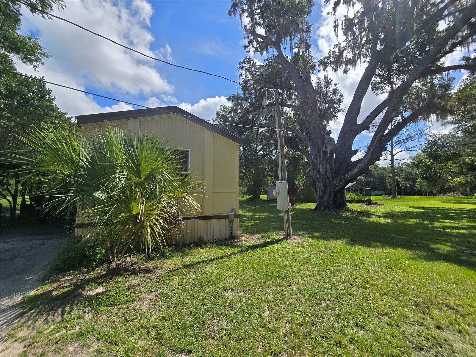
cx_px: 238
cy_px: 178
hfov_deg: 106.2
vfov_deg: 89.9
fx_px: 179
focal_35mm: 13
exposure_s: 1/2723
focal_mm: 2.2
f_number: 2.2
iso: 50
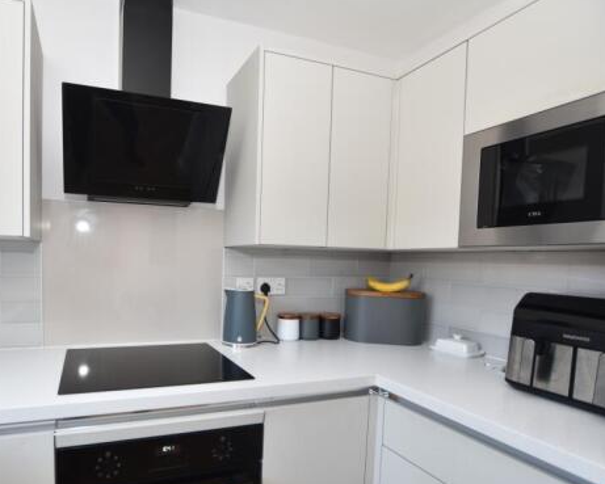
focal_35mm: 20
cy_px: 281
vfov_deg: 67.7
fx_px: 358
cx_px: 211
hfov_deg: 78.2
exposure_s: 1/20
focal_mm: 10
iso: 100
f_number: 3.5
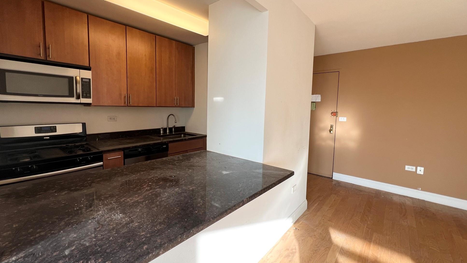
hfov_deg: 103.0
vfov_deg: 70.4
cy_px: 122
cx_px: 228
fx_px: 186
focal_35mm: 15
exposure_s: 1/99
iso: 50
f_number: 1.8
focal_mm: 1.57
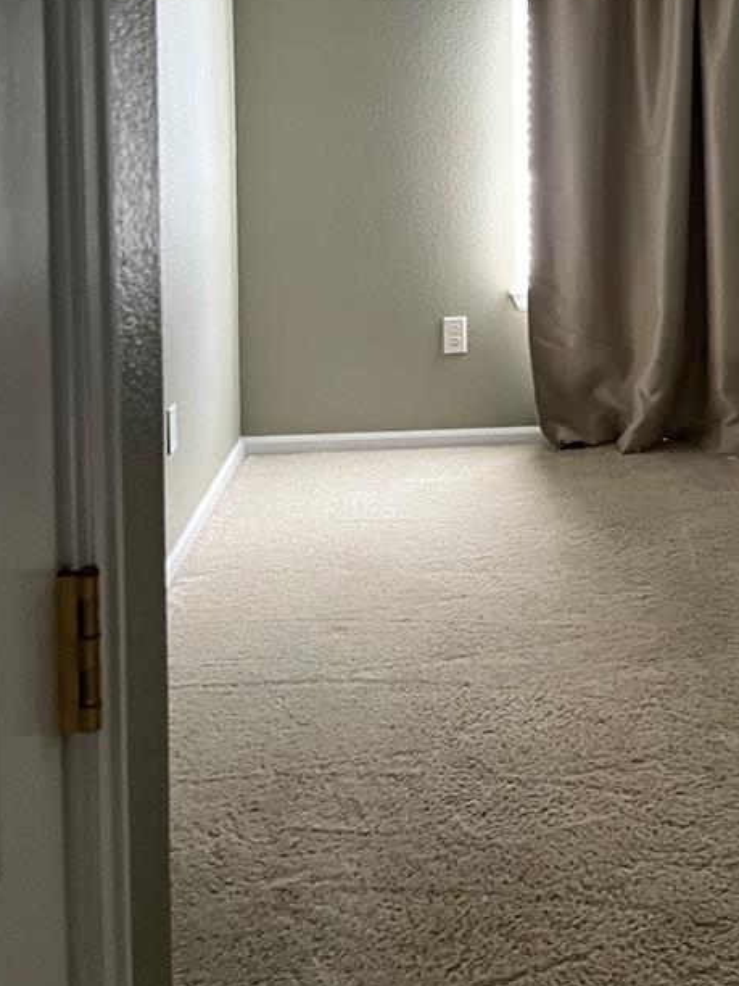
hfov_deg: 27.6
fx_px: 1452
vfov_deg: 34.9
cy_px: 66
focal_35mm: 51
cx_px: 654
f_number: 1.5
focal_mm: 5.7
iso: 320
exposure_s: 1/60
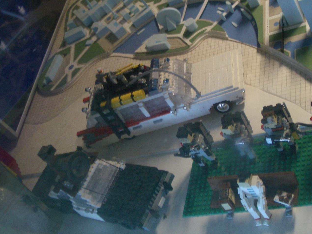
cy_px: 119
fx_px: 559
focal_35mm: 62
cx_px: 185
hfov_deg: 31.1
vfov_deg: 23.6
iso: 100
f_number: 3.1
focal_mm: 8.2
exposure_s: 1/8
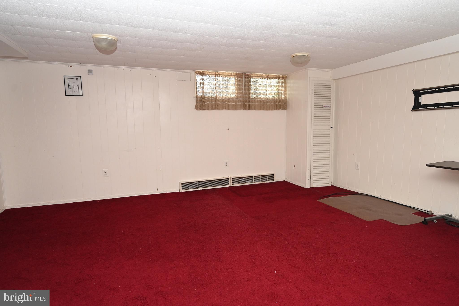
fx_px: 261
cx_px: 230
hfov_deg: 82.6
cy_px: 153
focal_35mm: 20
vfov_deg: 60.6
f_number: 4
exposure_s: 1/60
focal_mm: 20.5
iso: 800
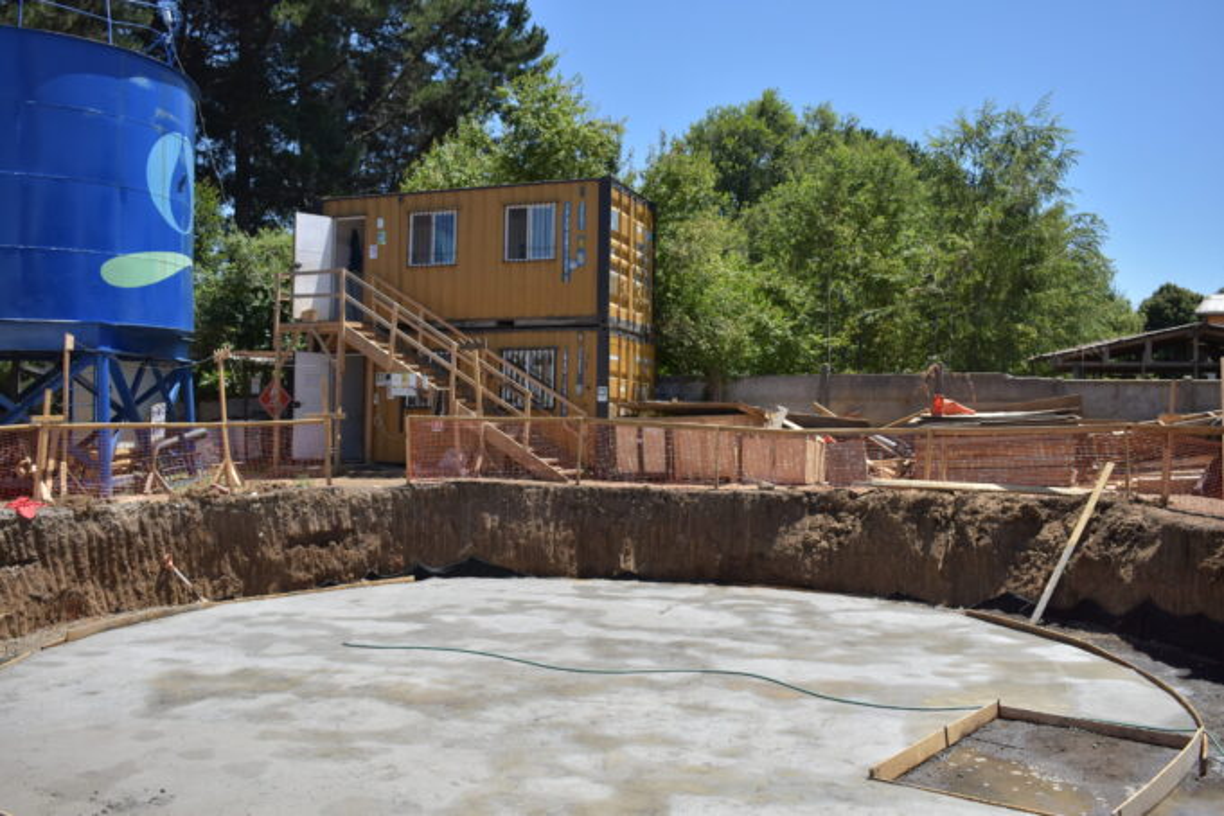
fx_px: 1122
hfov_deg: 57.2
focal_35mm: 33
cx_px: 612
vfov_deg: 40.0
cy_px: 408
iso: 400
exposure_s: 1/2000
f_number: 5.6
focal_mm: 22
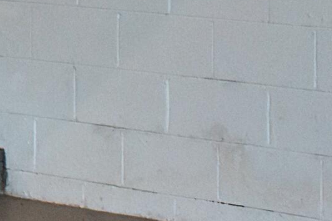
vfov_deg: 5.3
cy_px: -184
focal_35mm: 254
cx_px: -476
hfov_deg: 7.5
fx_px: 2342
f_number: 4.2
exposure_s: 1/30
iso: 1400
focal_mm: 30
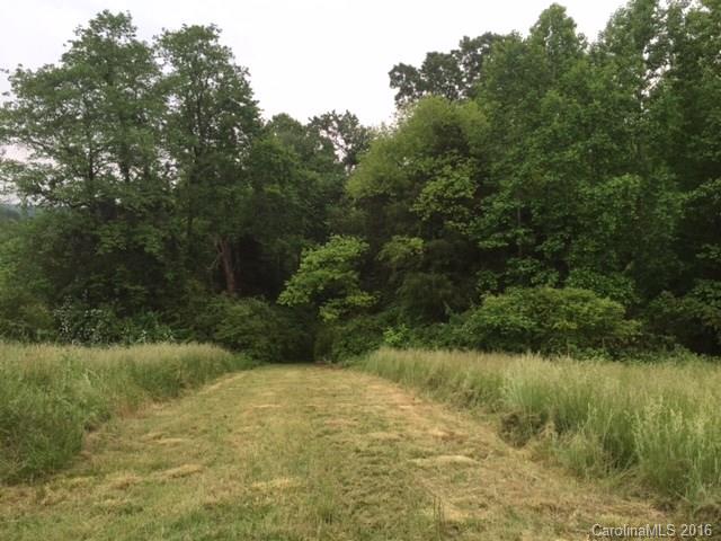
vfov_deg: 48.2
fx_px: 604
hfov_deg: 61.7
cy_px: 270
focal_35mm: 29
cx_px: 360
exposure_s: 1/421
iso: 32
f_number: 2.2
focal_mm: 4.15
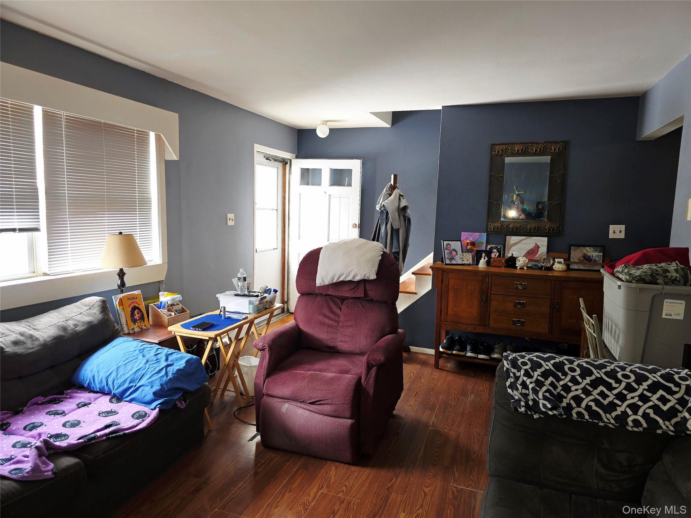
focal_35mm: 23
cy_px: 259
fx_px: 459
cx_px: 346
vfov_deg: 58.9
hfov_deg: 73.9
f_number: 1.7
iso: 100
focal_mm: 6.3
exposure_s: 1/30
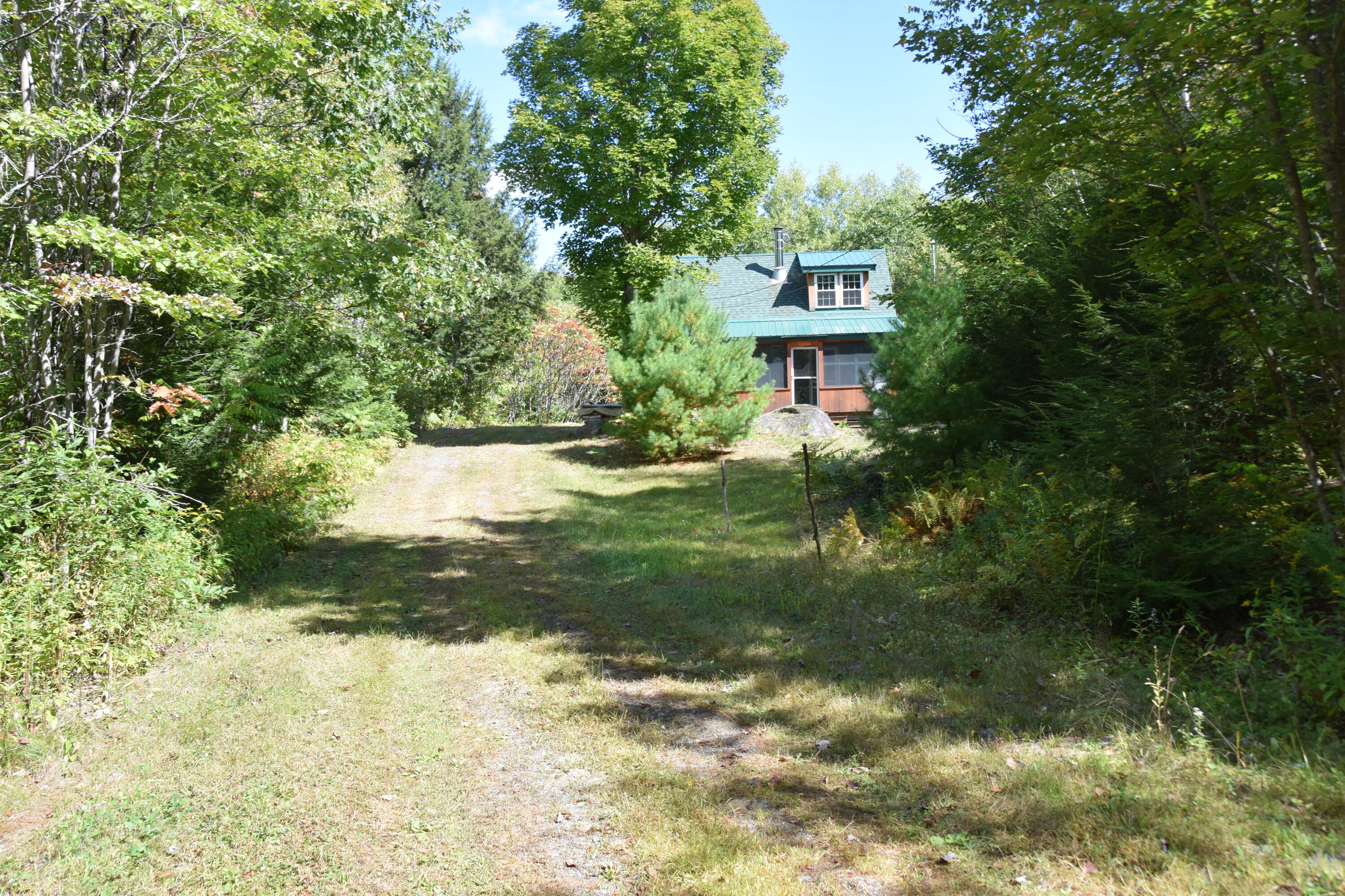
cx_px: 672
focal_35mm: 30
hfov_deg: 61.9
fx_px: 1121
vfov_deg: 43.6
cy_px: 448
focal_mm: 20
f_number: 8
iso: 320
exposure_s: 1/250
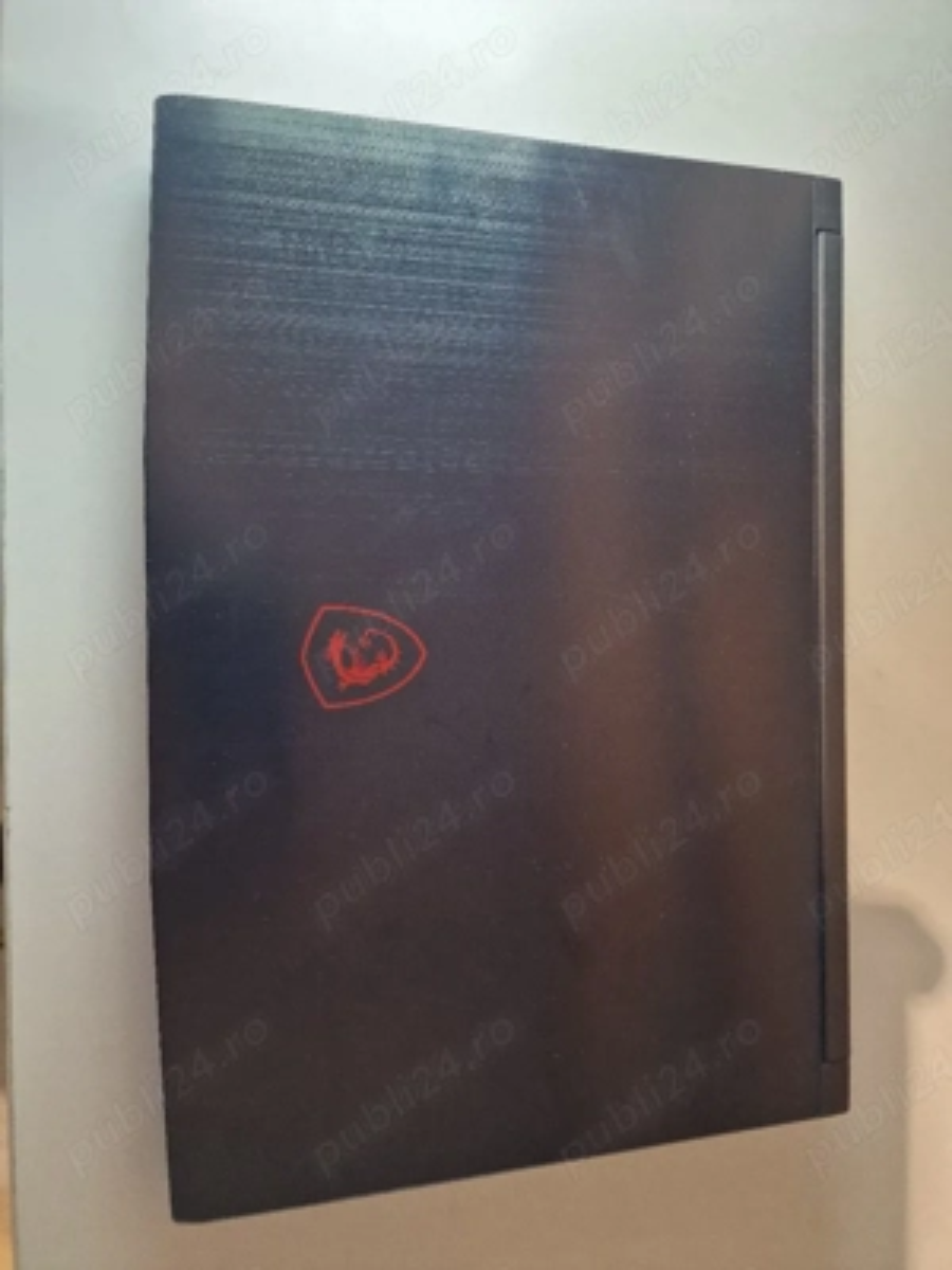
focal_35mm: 23
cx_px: 476
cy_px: 635
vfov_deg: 73.9
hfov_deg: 58.9
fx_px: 843
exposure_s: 1/60.2
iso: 800
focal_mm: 6.4
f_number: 1.8
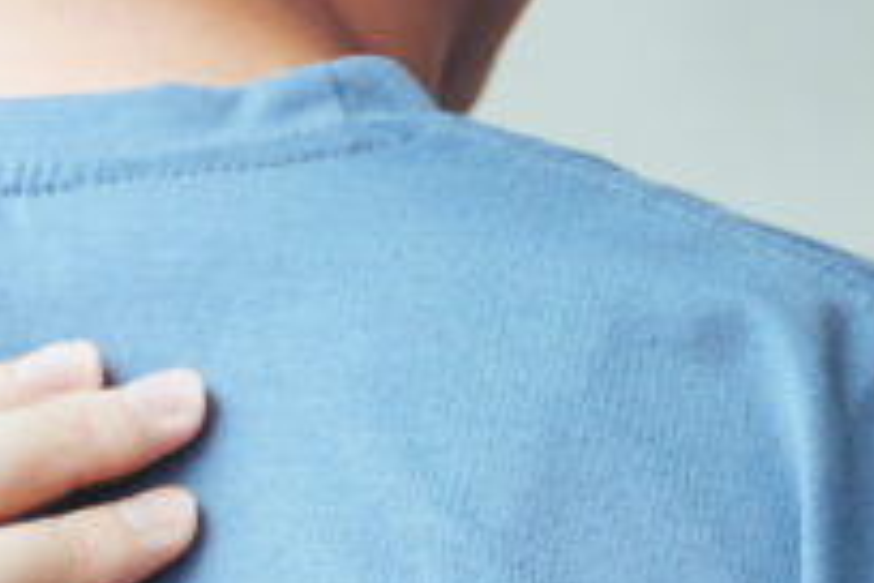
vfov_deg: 5.0
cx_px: -278
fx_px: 6457
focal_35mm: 266
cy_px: 1318
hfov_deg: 7.6
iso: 100
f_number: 2
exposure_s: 1/250
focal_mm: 35
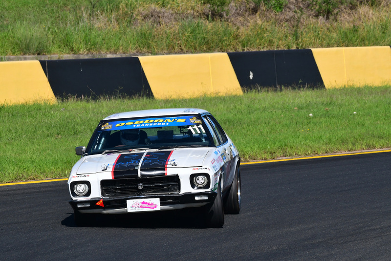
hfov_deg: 4.4
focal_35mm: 465
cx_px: 196
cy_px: 130
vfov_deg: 3.0
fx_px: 5052
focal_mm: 310
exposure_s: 1/640
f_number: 13
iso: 400
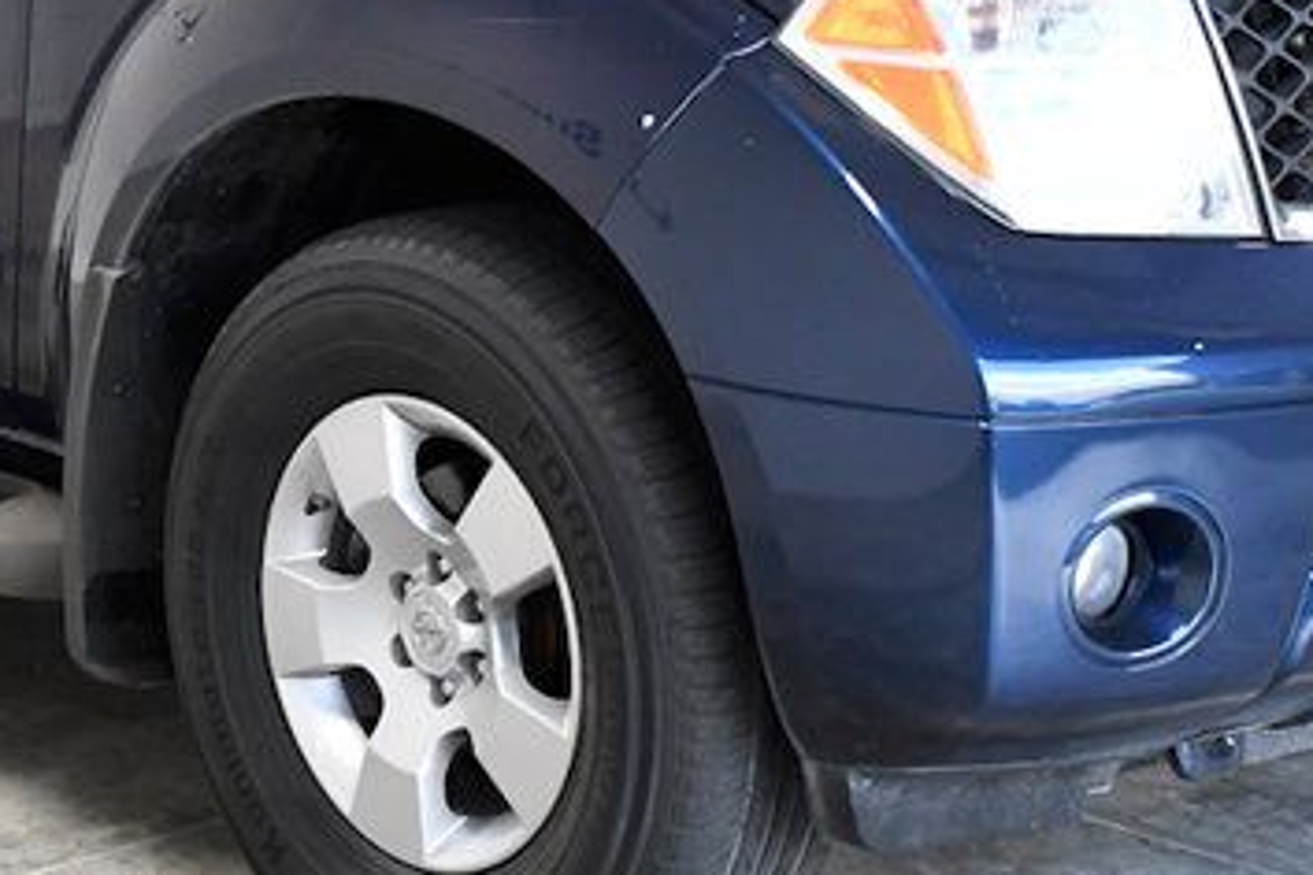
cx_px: 378
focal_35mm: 104
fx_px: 3793
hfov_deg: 19.5
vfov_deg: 13.0
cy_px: -28
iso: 2000
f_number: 4.5
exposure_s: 1/500
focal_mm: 24
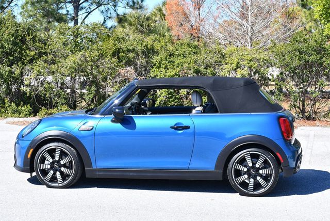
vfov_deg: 19.5
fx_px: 642
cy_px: 110
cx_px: 165
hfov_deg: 28.8
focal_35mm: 70
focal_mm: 35
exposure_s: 1/250
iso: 200
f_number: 7.1
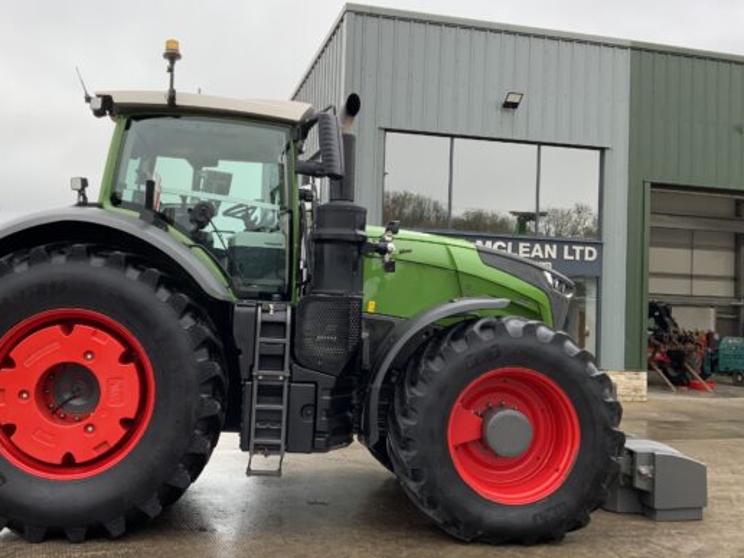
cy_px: 278
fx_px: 774
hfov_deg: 51.2
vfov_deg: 39.7
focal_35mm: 36
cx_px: 326
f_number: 1.8
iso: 16
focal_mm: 3
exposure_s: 1/176
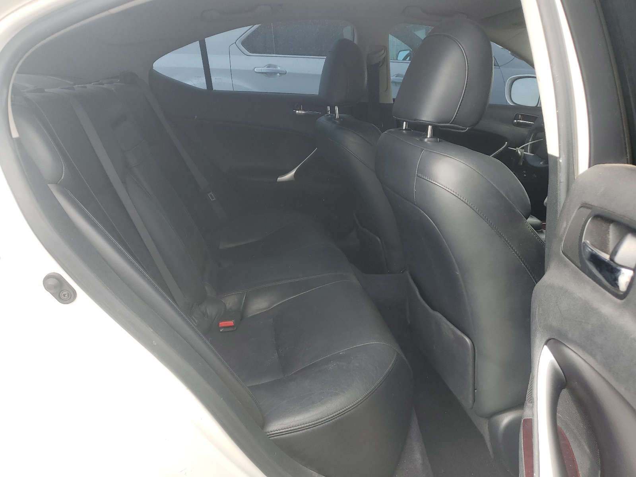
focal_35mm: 26
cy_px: 238
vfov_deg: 53.1
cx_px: 318
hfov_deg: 67.3
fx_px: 478
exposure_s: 1/323
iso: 50
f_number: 1.5
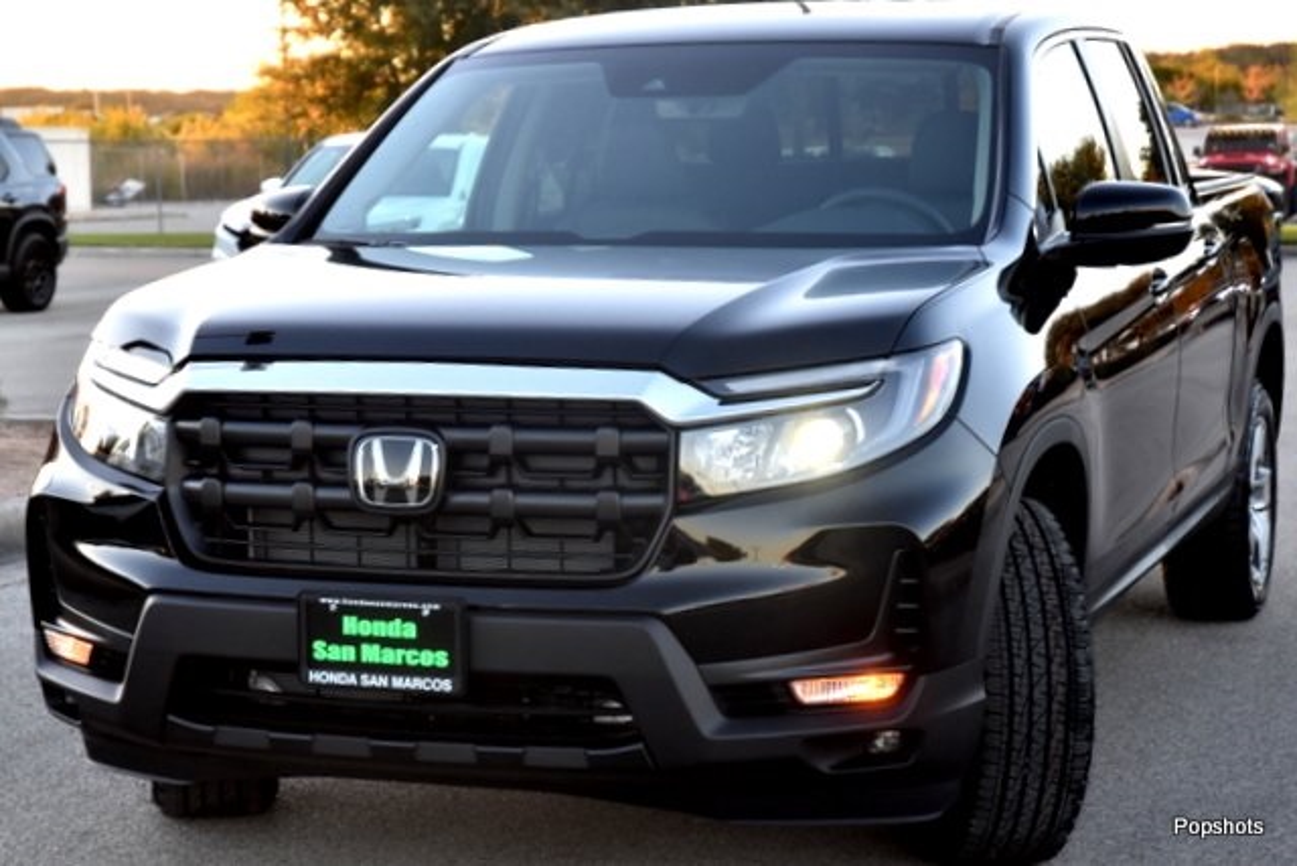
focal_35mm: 72
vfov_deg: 18.9
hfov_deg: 28.1
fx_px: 2594
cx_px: 648
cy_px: 433
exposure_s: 1/100
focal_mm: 48
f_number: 5
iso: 400
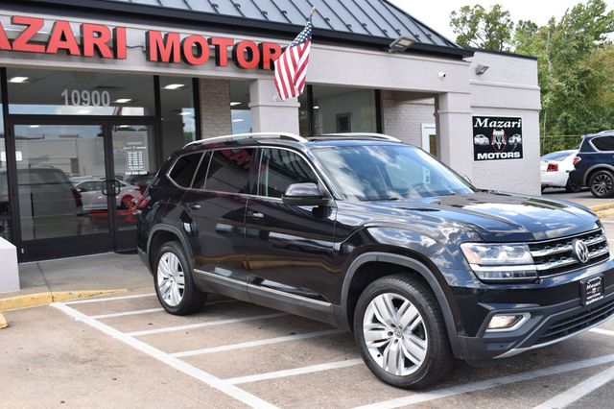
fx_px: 614
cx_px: 307
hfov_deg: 53.2
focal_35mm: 36
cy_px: 204
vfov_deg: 36.8
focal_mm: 24
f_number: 6.3
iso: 200
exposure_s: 1/250
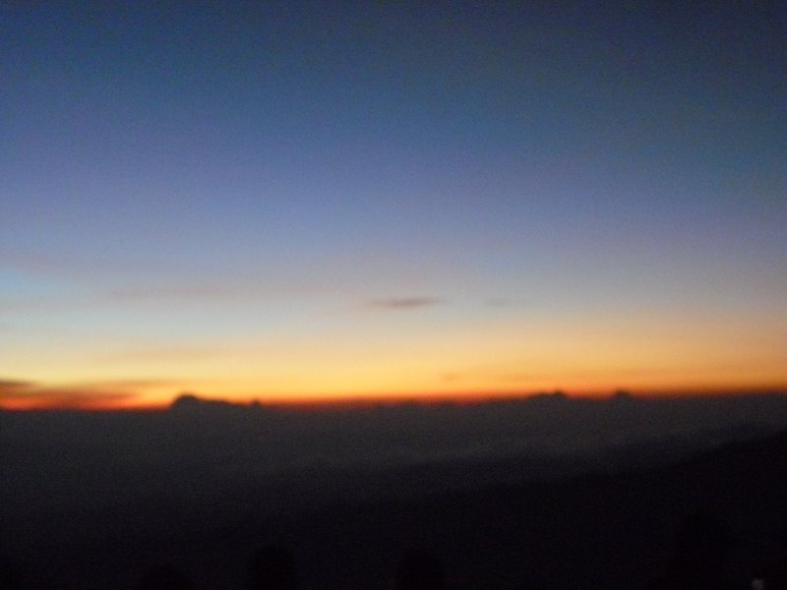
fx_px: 1478
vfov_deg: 22.6
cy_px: 295
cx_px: 394
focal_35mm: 65
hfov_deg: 29.8
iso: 800
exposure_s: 1/15
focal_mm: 10.7
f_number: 3.8
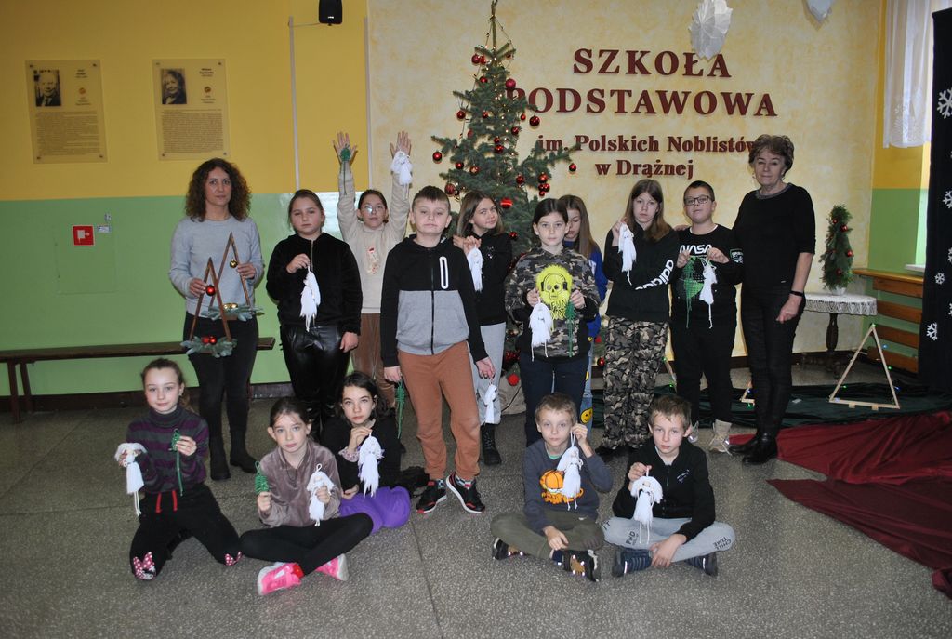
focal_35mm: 27
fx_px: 715
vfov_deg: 48.1
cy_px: 320
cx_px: 476
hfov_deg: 67.3
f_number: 3.5
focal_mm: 18
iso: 200
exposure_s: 1/60
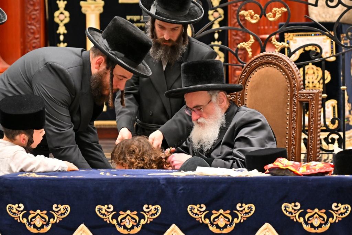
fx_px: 1535
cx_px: 176
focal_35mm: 157
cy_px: 118
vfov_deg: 8.7
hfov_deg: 13.1
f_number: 4
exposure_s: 1/160
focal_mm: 105
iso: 500
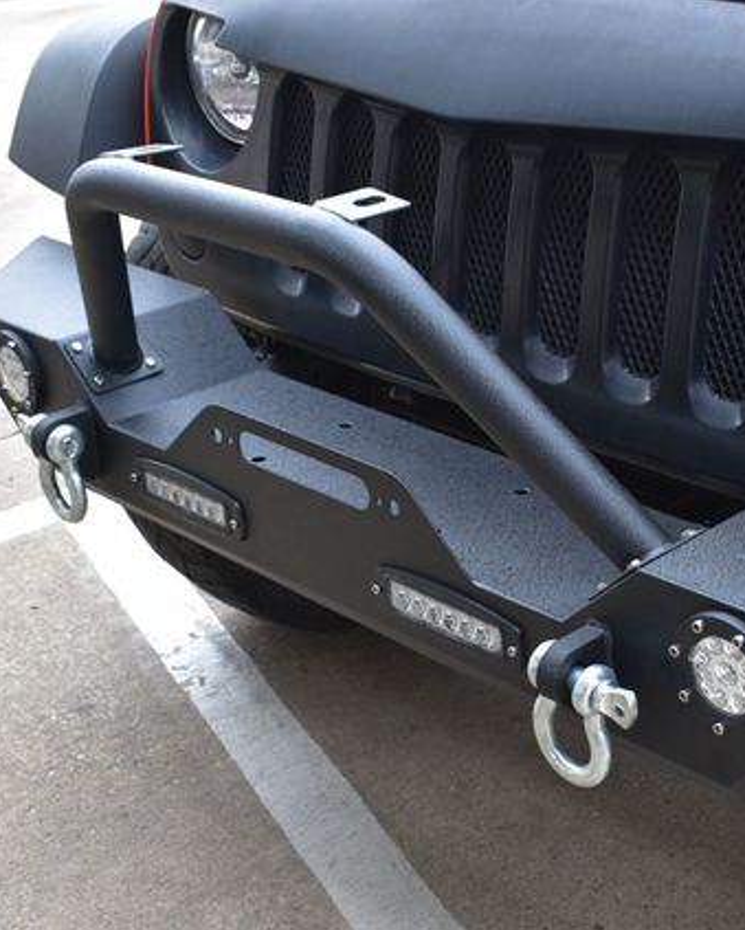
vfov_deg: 30.6
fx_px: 1699
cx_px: 554
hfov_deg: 24.5
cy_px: 466
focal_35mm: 62
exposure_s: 1/30
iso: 400
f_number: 7.1
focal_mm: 29
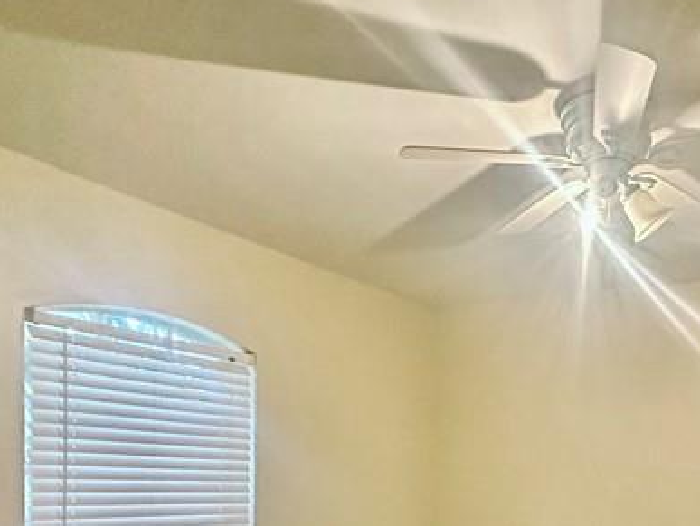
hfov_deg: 47.7
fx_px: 749
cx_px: 546
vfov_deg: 35.9
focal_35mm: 37
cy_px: 492
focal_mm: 2.22
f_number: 2.2
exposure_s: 1/60
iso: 640
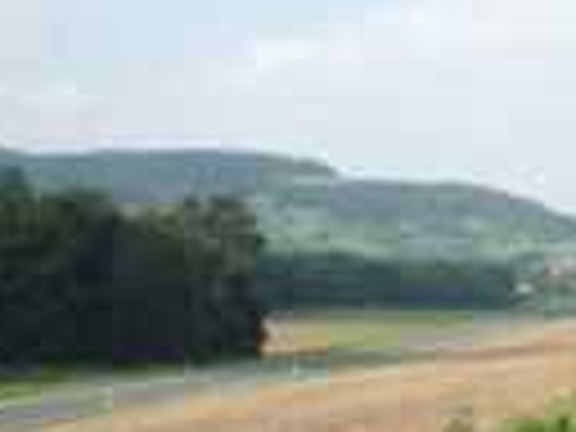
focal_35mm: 120
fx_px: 1997
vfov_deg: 12.3
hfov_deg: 15.6
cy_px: 220
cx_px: 760
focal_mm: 5.2
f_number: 4
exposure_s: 1/640
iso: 100
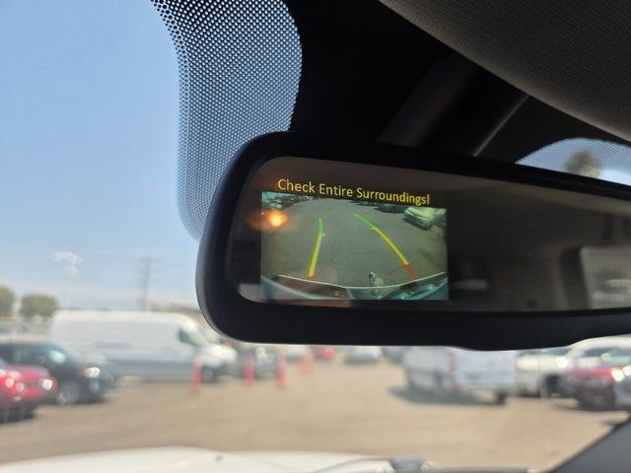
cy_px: 236
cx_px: 316
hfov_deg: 73.9
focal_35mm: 23
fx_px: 419
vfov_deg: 58.9
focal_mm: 6.3
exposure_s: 1/1695
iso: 80
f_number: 1.7
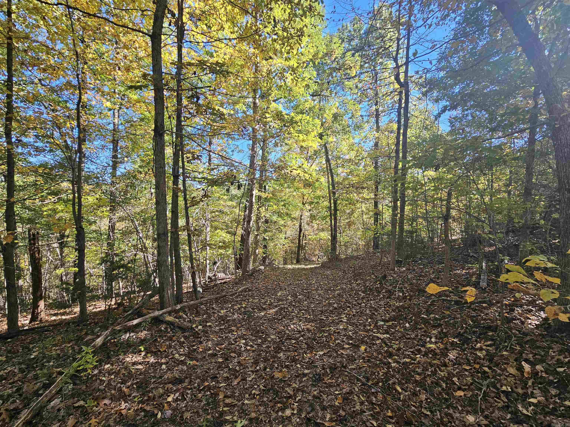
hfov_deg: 106.2
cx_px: 285
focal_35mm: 13
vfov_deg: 89.9
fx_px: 214
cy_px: 214
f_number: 2.2
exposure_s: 1/263
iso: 64
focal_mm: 2.2
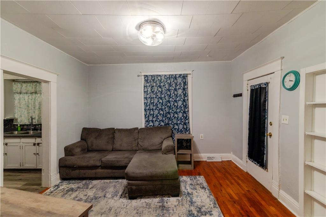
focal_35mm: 16
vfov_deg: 73.7
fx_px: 145
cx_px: 163
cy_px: 108
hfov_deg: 96.8
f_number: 5
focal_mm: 16
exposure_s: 1/160
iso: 800
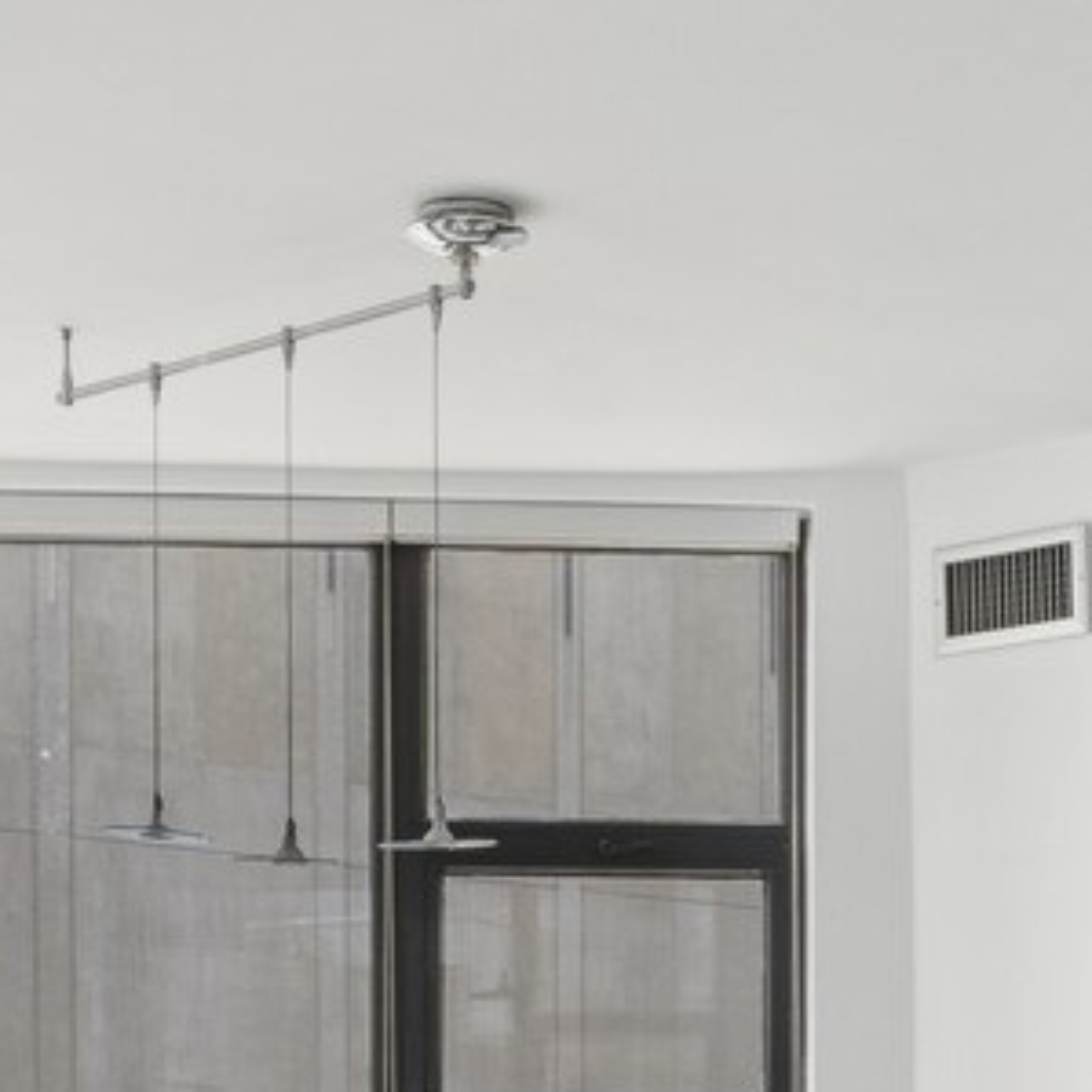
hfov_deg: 18.8
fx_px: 3248
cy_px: 1320
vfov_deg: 18.1
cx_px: 975
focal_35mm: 91
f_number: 8
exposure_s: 1/13
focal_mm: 16
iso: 320
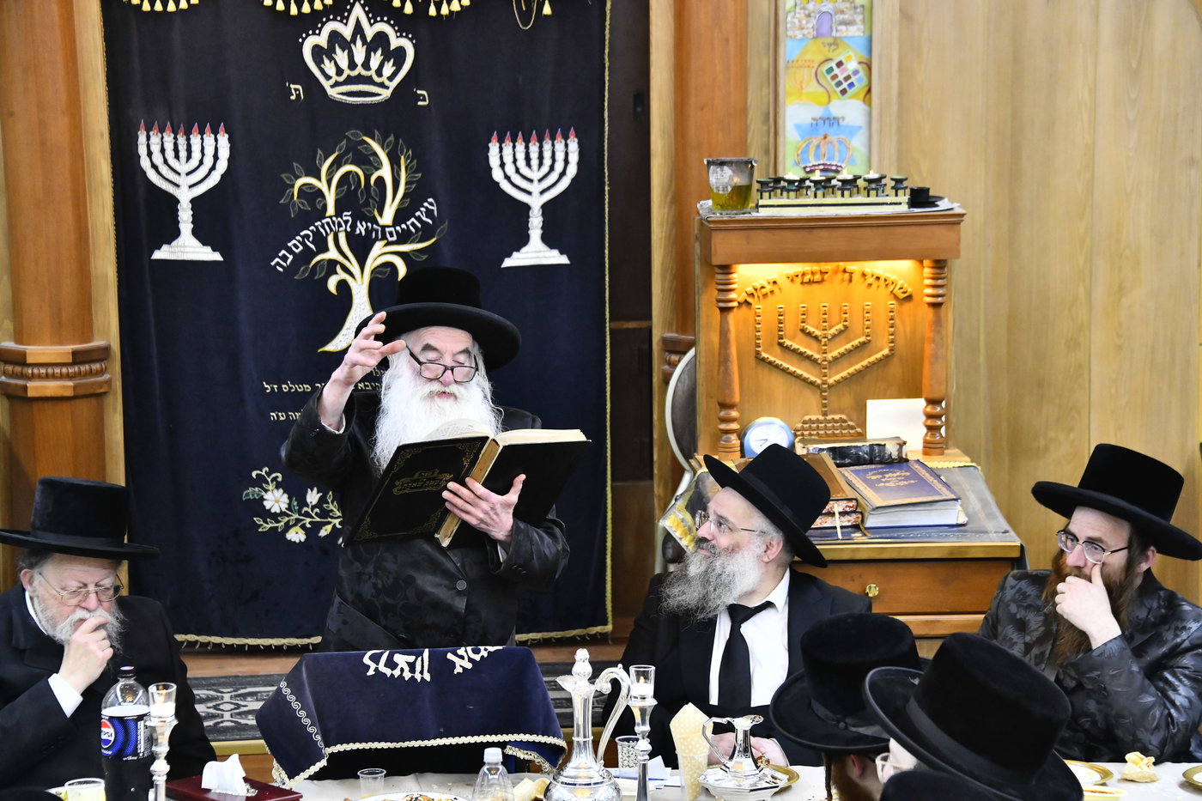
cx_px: 601
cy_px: 400
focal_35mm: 105
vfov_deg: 13.0
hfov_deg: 19.5
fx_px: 3505
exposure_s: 1/160
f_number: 5.6
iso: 2500
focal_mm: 105
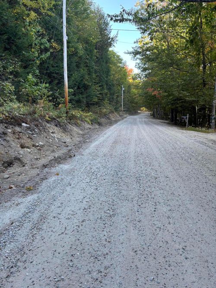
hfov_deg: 53.0
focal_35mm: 26
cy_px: 144
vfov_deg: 67.3
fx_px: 216
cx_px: 108
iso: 50
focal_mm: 5.96
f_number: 1.6
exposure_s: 1/121
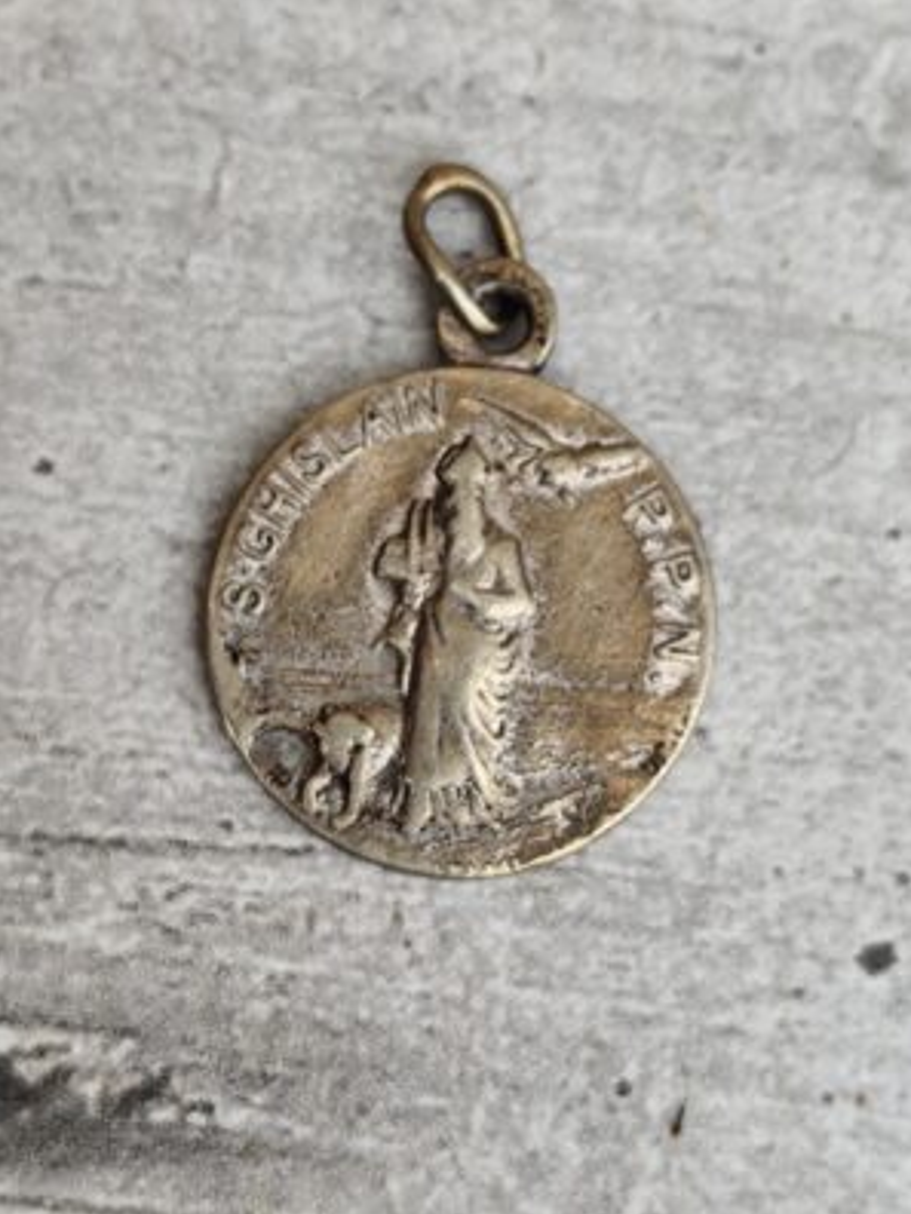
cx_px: 454
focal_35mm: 94
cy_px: 607
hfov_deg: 15.7
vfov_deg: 20.9
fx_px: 3298
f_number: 1.65
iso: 50
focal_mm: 6.19
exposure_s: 1/100
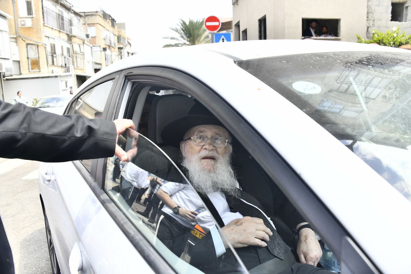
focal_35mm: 28
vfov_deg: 46.4
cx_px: 206
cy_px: 137
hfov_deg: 65.5
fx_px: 320
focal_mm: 28
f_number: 6.3
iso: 500
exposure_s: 1/500
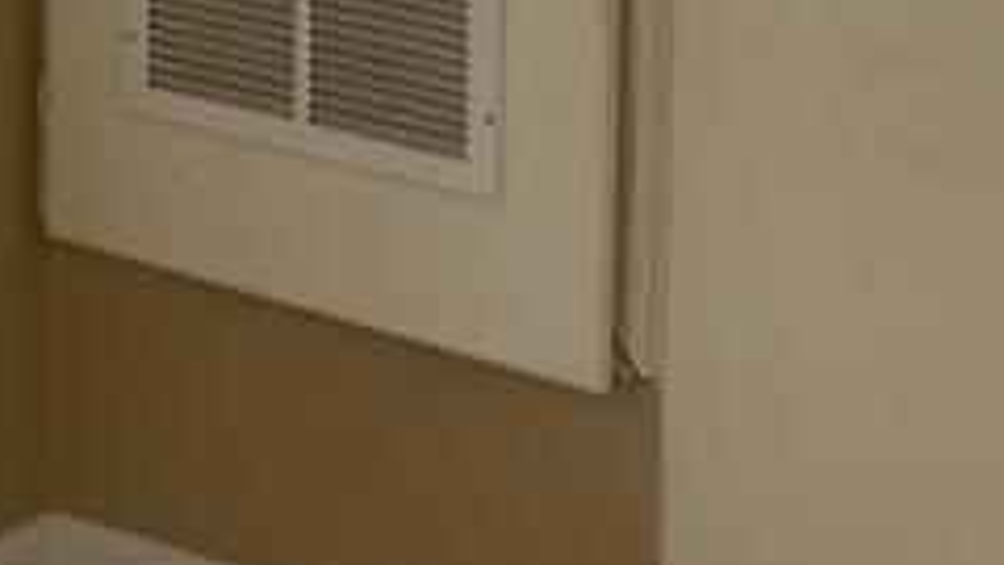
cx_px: 305
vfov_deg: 9.5
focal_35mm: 121
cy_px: -444
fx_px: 3221
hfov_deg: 17.7
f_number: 1.8
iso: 160
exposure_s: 1/60
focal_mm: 4.25
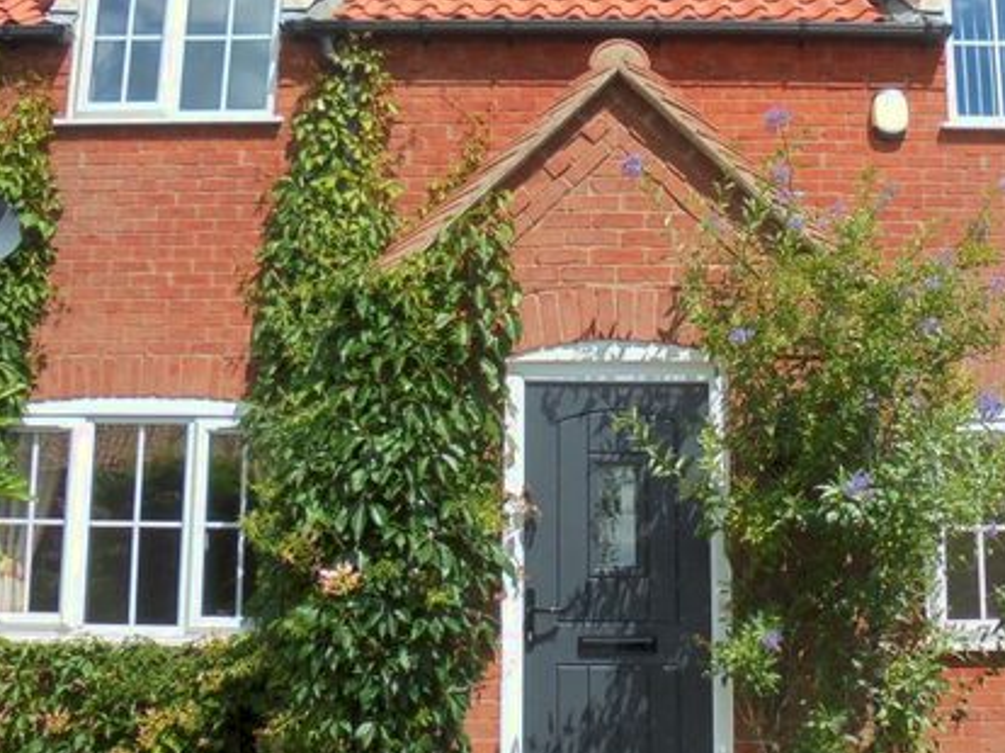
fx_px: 1277
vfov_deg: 32.8
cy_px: 361
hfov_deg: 42.8
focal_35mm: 44
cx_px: 597
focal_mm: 4.6
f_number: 3.5
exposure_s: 1/800
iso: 100
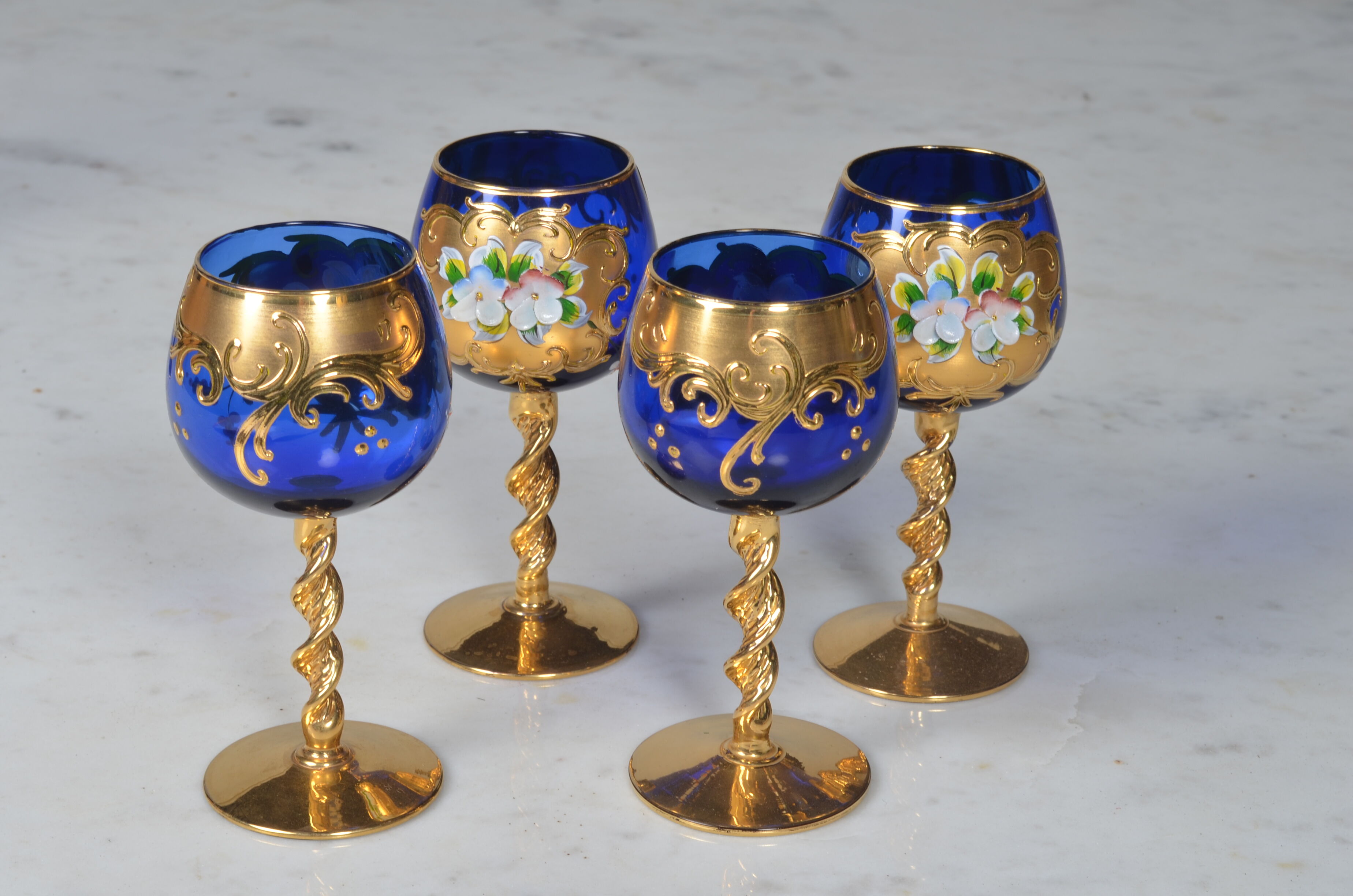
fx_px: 2813
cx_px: 676
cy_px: 448
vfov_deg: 18.1
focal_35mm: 75
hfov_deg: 27.0
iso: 100
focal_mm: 50
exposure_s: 1/100
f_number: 14
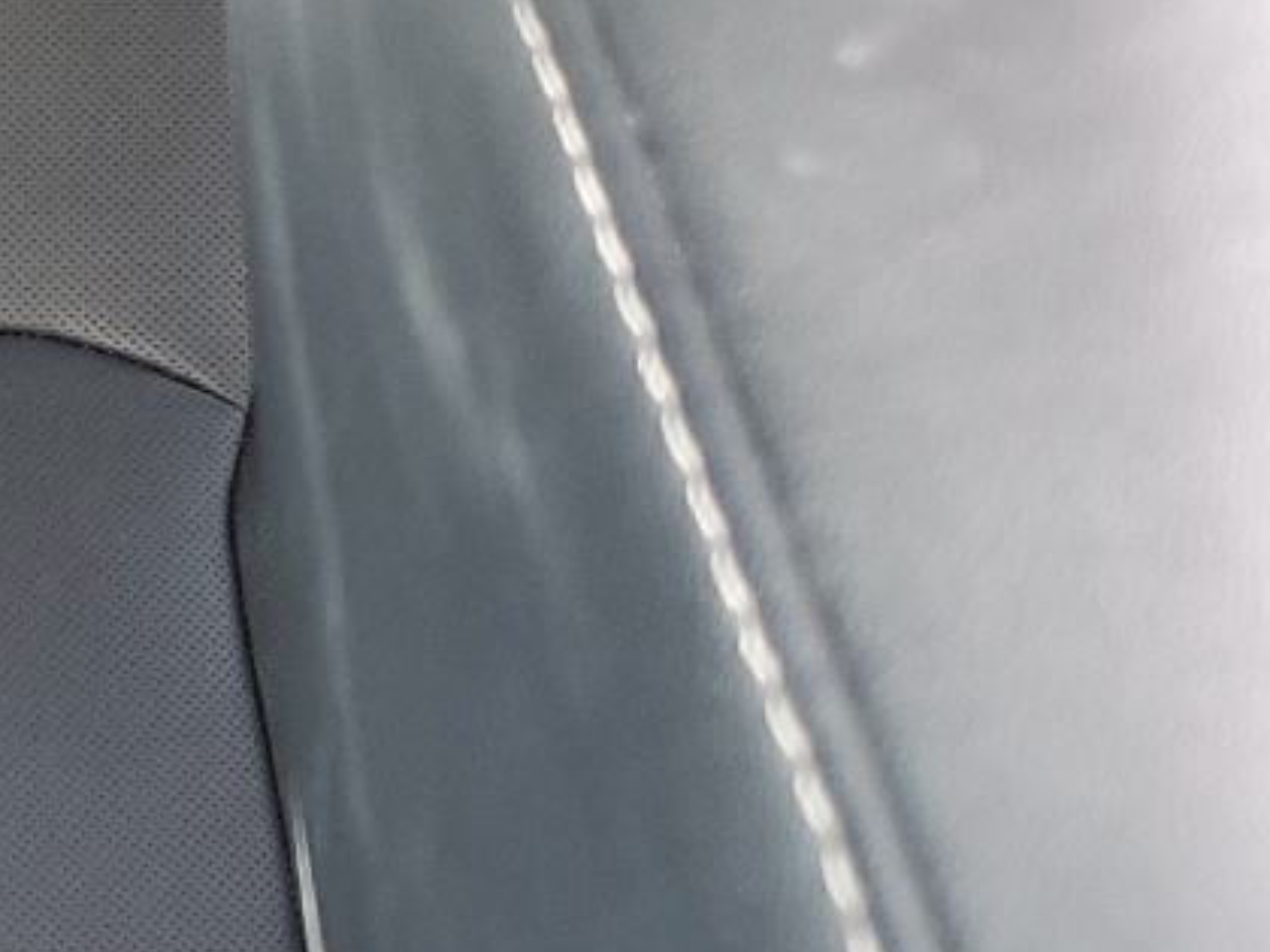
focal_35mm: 99
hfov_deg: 16.2
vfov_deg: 14.8
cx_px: -1125
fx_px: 3632
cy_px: 819
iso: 79
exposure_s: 1/60.2
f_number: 1.5
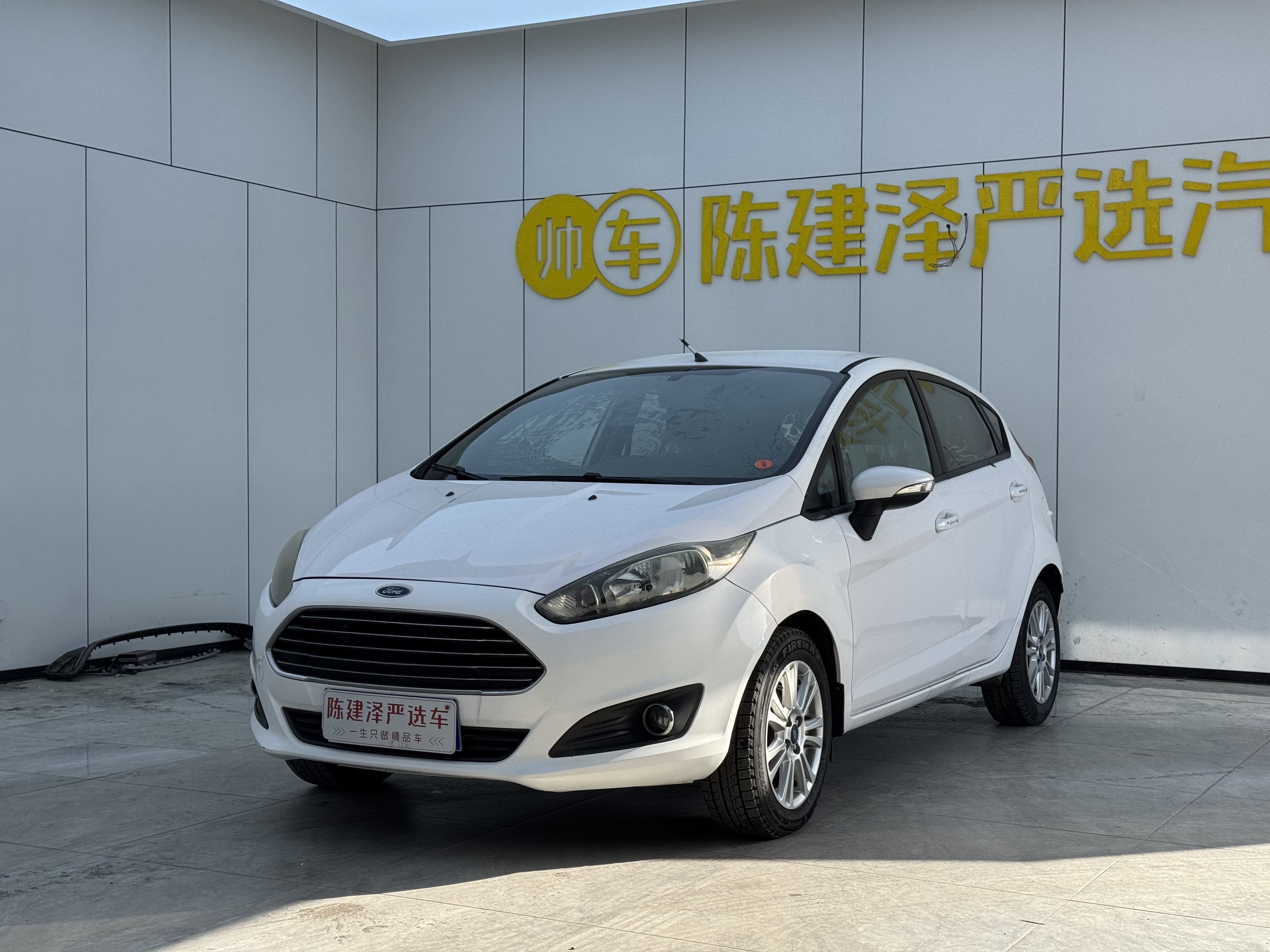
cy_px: 476
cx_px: 635
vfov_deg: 30.3
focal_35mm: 48
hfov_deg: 39.7
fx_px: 1761
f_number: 1.78
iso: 64
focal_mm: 6.76
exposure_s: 1/1490
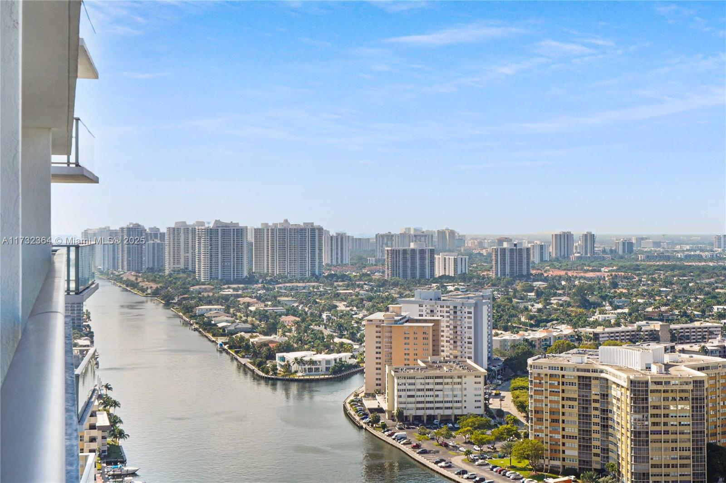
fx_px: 1048
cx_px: 363
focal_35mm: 52
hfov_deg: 38.2
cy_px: 242
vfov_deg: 26.0
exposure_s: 1/200
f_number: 13
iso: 320
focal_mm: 35
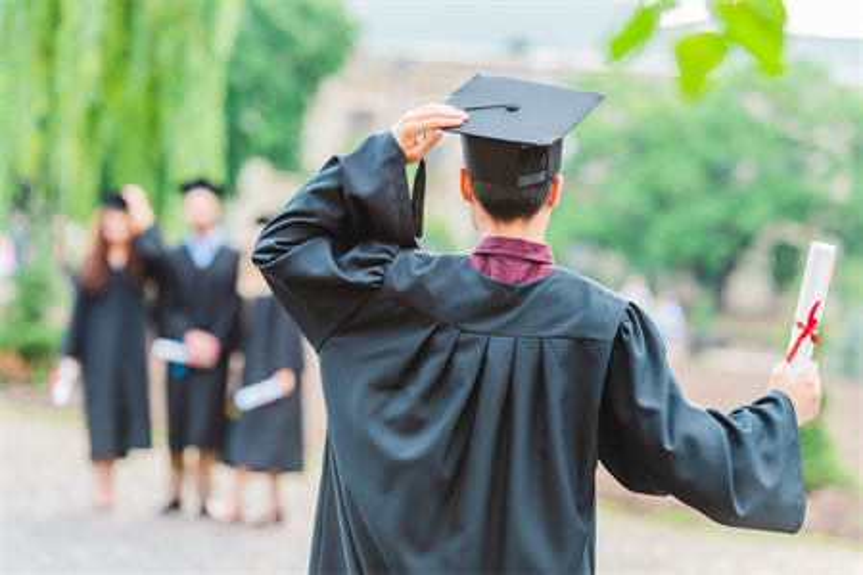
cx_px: 432
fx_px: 2996
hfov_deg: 16.4
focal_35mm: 125
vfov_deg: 11.0
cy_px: 288
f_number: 2.8
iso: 400
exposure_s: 1/200
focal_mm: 125
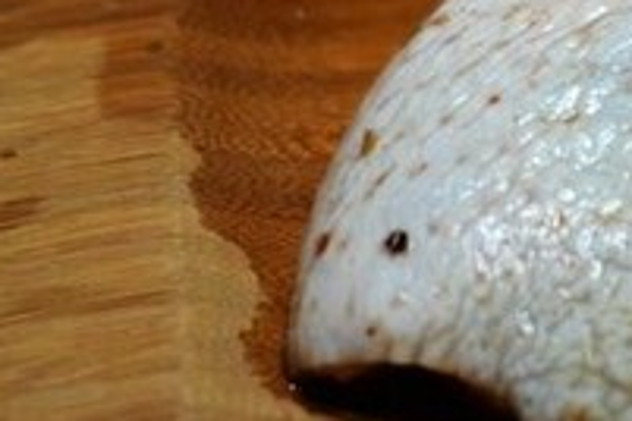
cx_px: 1286
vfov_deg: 7.6
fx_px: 3125
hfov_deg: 10.5
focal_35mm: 178
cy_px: -91
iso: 400
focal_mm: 42
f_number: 4
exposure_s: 1/50
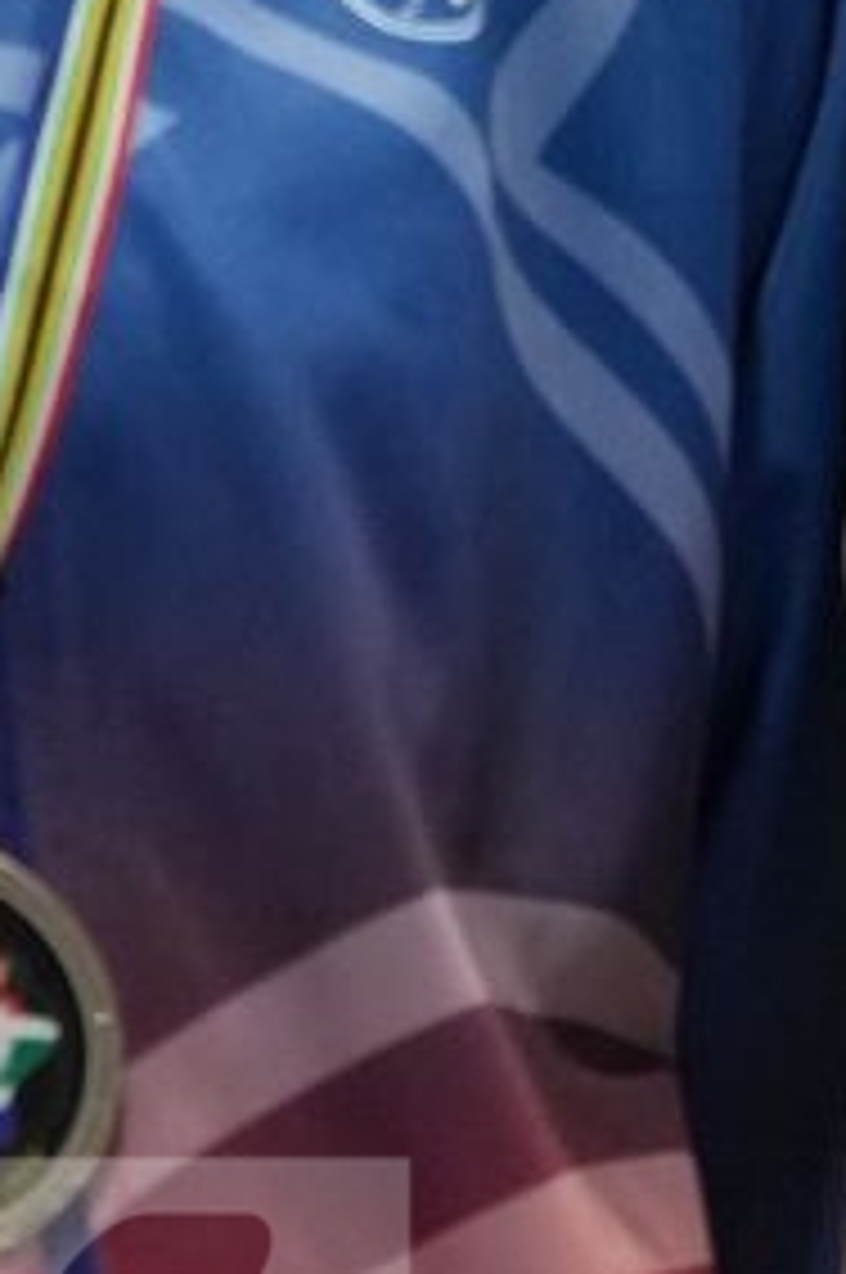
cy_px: -32
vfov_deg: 1.6
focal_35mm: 1274
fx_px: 45015
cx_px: -9
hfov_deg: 1.1
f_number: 2.8
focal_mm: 200
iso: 2500
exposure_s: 1/250
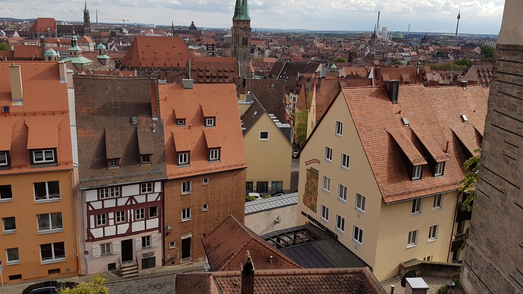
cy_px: 128
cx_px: 260
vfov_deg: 40.1
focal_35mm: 29
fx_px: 402
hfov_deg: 66.1
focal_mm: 4.2
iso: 40
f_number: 1.7
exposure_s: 1/1676
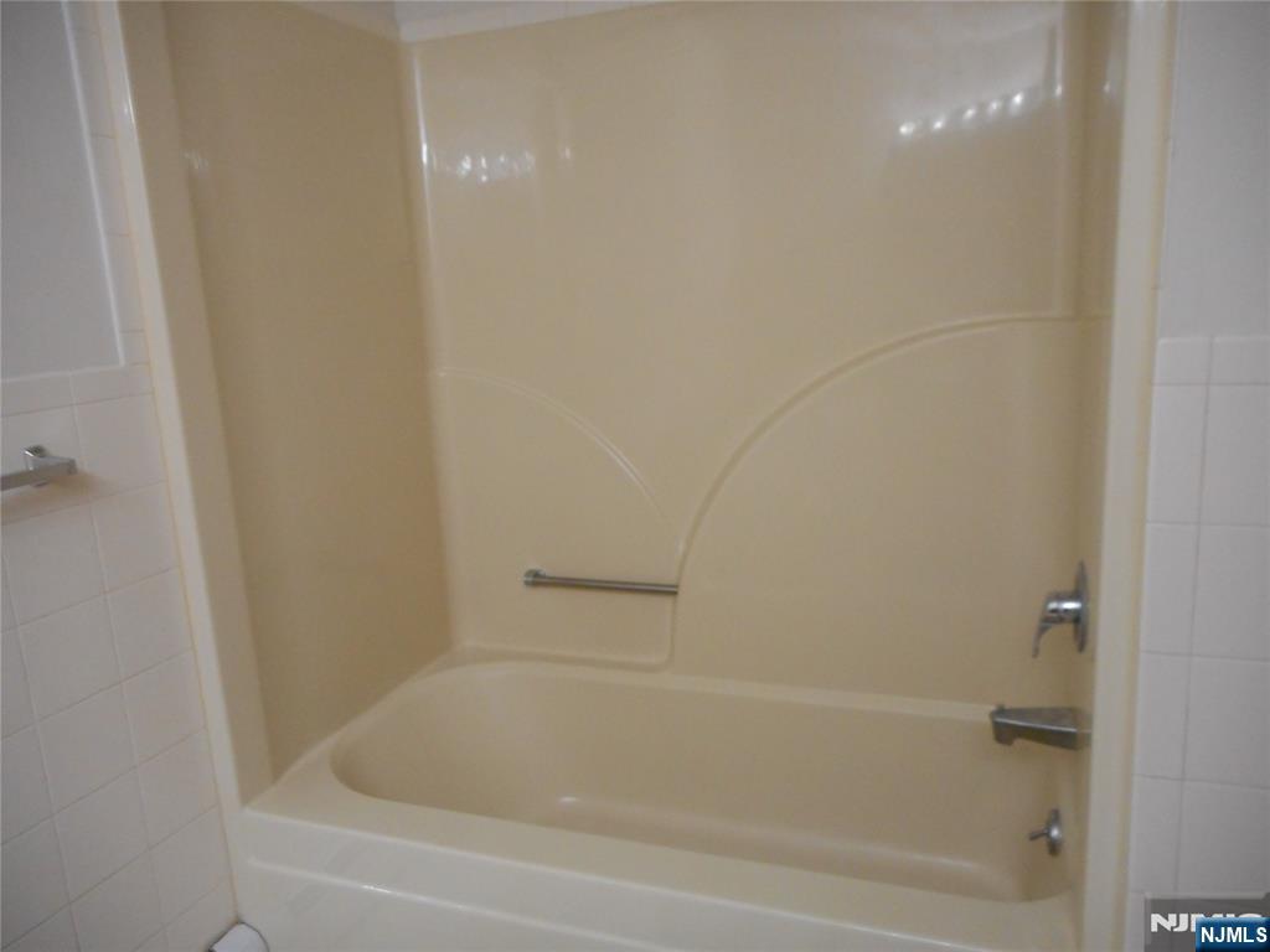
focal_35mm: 25
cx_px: 635
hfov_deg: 69.4
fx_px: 917
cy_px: 476
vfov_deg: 54.9
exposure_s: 1/25
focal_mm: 4.5
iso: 400
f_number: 3.7
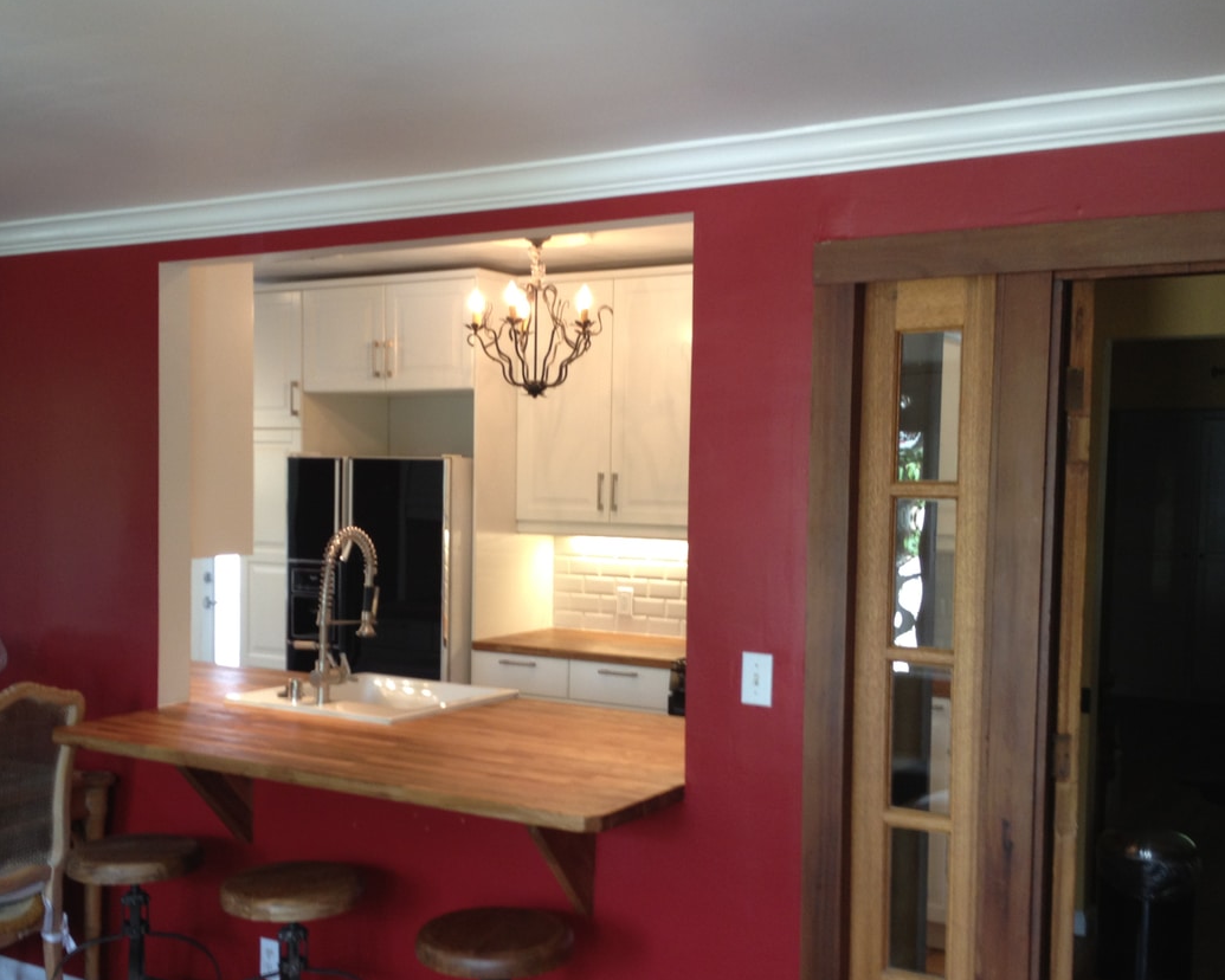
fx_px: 1595
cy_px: 541
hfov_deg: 41.8
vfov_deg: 34.1
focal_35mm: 44
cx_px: 483
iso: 80
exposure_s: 1/20
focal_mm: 4.28
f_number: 2.4
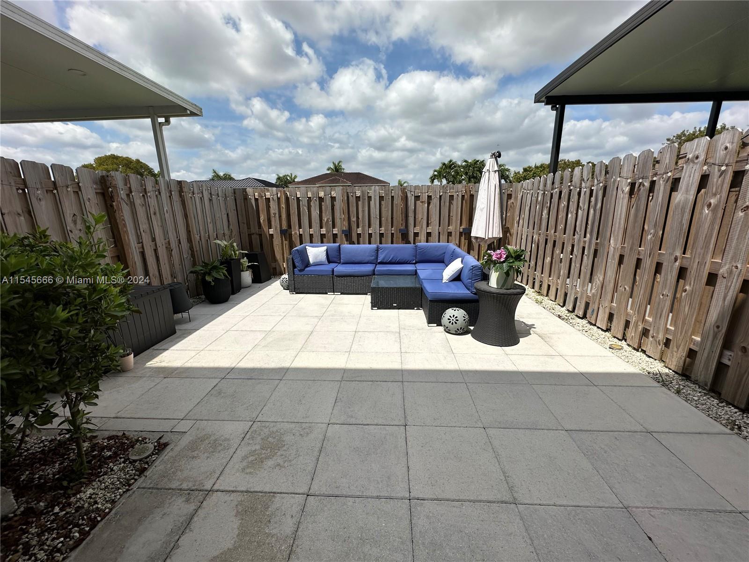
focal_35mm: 14
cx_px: 374
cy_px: 281
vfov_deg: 85.7
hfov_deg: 102.1
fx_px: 303
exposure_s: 1/4651
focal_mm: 2.22
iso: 50
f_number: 2.2
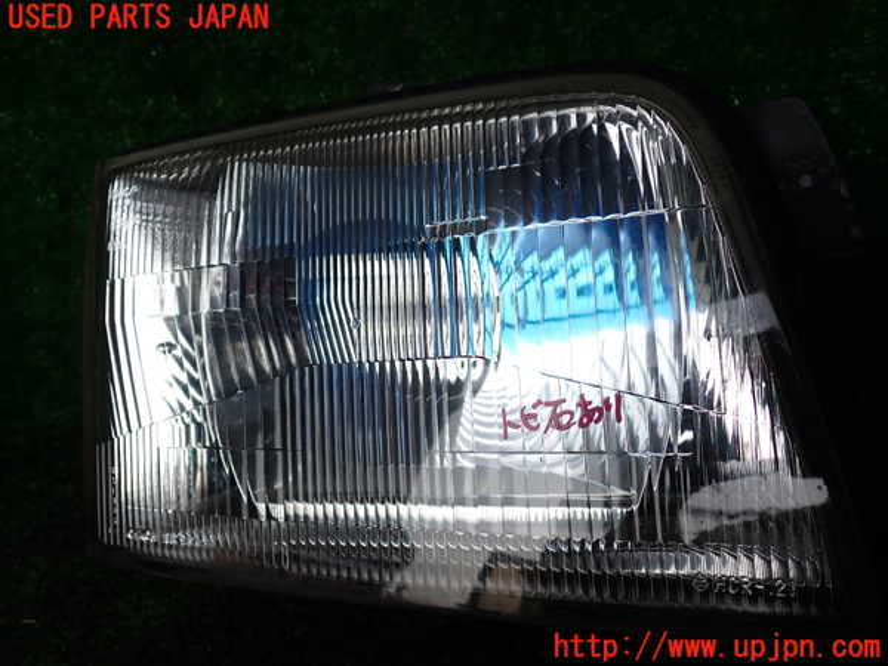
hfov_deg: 60.0
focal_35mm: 30
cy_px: 333
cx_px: 444
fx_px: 770
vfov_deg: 46.8
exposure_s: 1/100
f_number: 2.3
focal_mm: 5.4
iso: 100
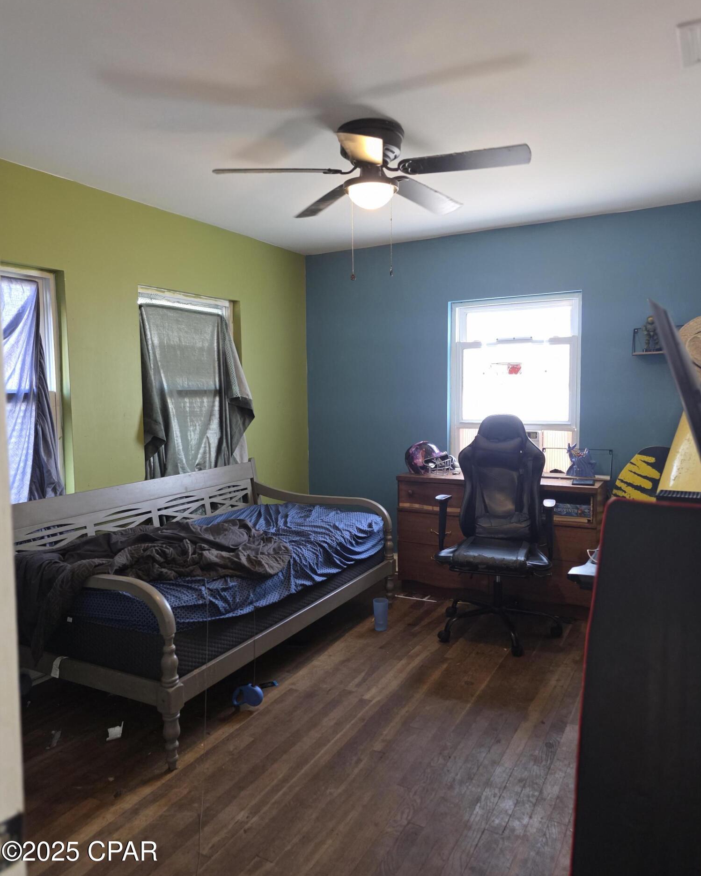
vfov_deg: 70.3
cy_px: 426
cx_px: 351
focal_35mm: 24
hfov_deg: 58.8
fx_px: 622
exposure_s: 1/120
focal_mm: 6.3
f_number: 1.7
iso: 500
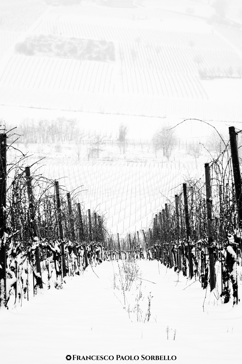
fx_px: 837
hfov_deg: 16.5
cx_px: 121
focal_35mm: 83
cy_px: 182
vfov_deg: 24.5
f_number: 11
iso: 320
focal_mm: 55
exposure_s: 1/200
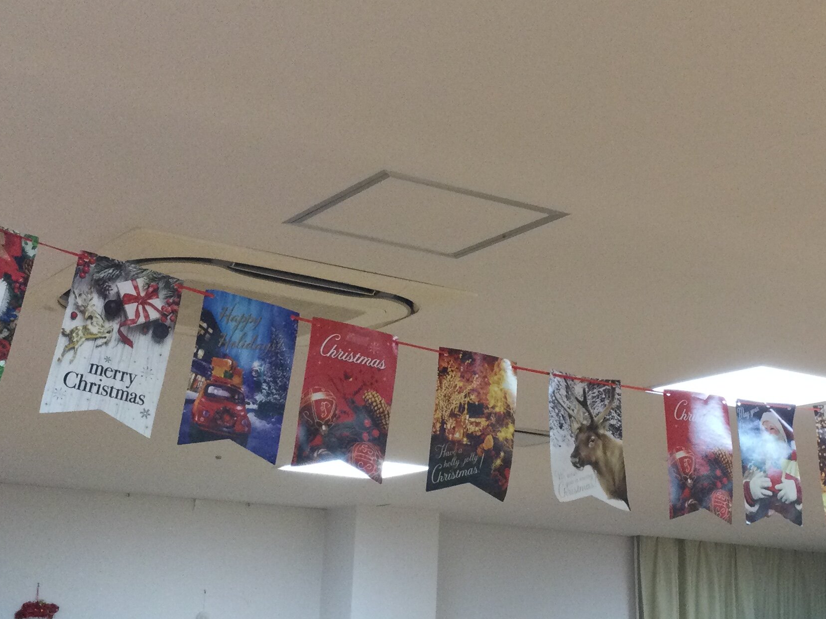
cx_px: 494
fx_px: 1455
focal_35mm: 61
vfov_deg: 24.0
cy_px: 297
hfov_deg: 31.6
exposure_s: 1/30
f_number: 2.4
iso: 40
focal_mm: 3.3
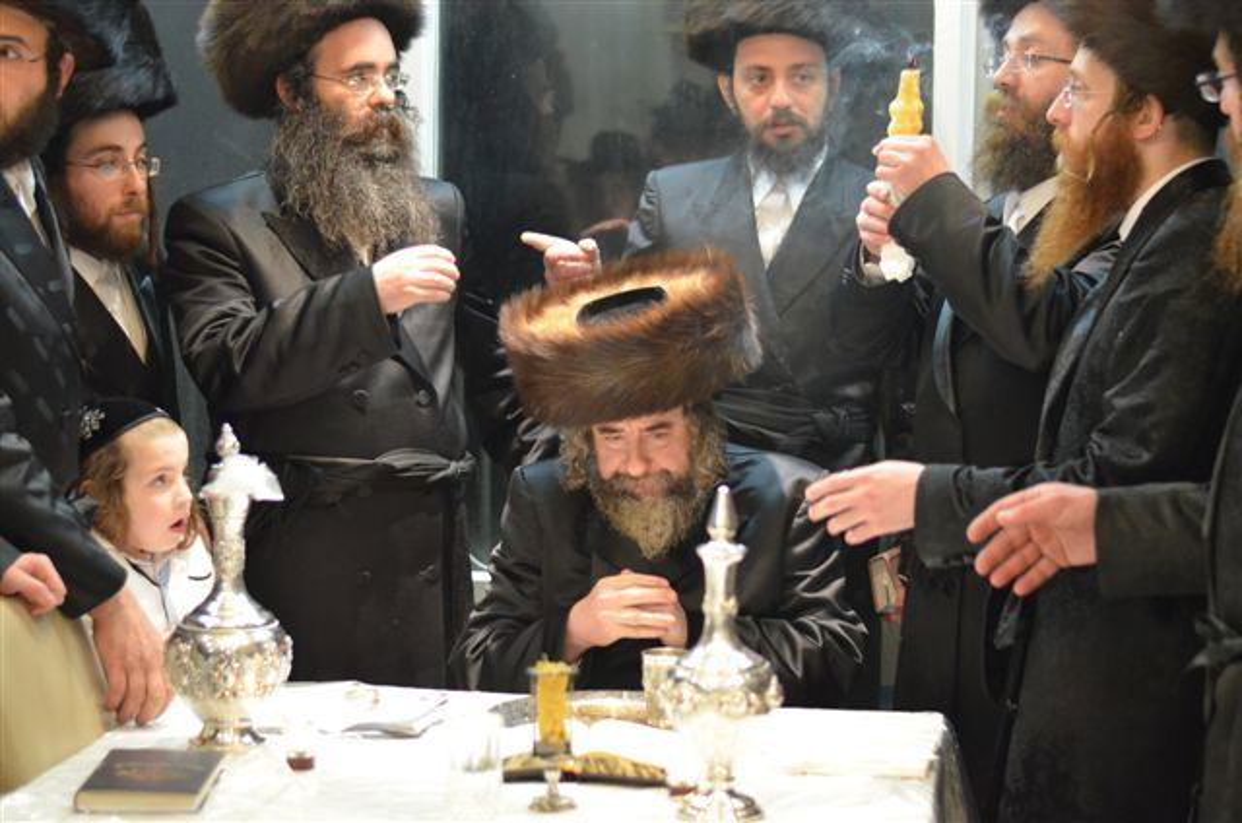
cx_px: 621
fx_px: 2582
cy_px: 412
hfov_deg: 27.0
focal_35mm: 75
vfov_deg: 18.1
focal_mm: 50
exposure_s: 1/200
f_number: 1.8
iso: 3200
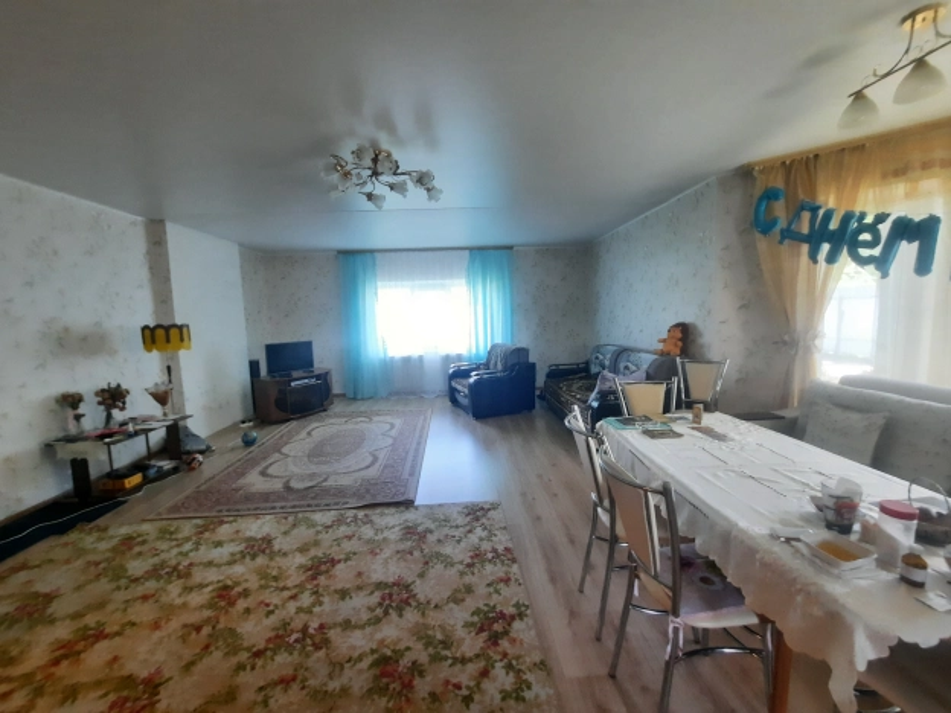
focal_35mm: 13
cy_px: 356
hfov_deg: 106.2
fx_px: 357
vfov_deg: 89.9
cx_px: 476
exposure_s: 1/25
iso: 320
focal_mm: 1.74
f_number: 2.2
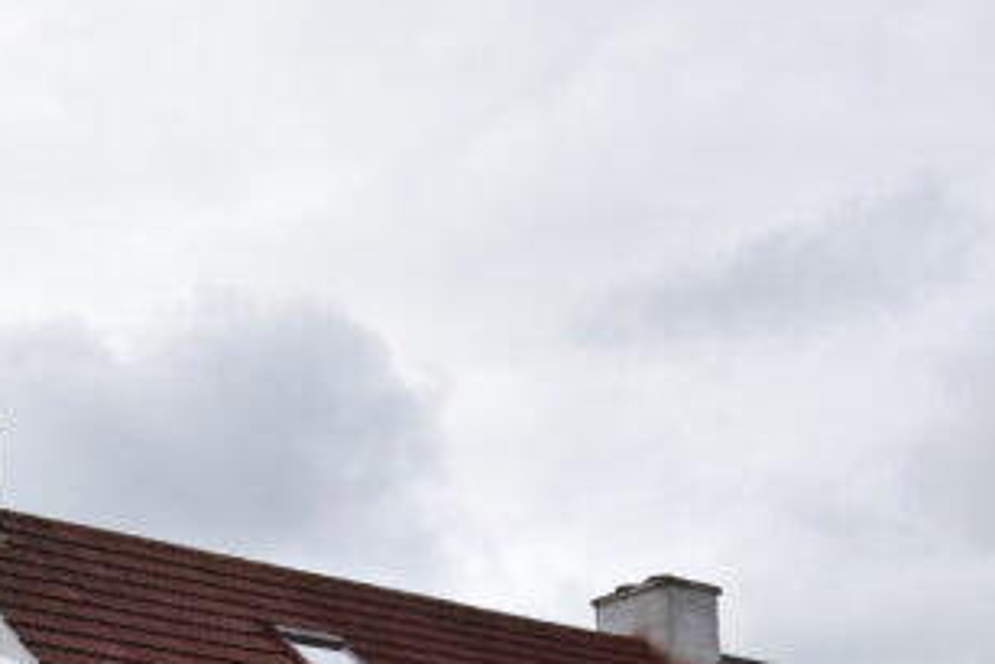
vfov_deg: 22.3
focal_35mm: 50
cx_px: -113
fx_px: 1383
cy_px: 996
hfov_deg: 34.0
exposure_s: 1/400
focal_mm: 10
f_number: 10
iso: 200
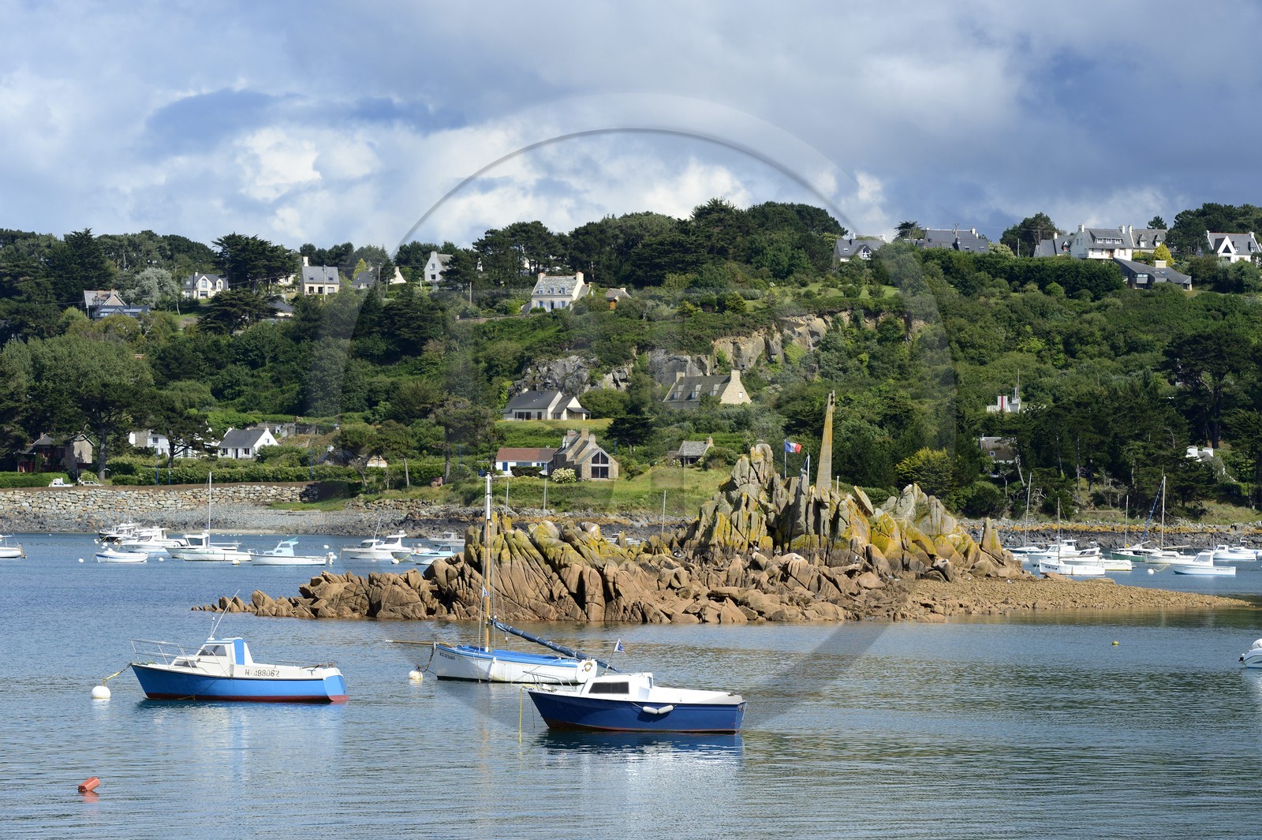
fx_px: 4379
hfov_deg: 16.4
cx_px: 631
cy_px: 420
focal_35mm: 125
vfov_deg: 11.0
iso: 200
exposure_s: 1/320
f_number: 10
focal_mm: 125
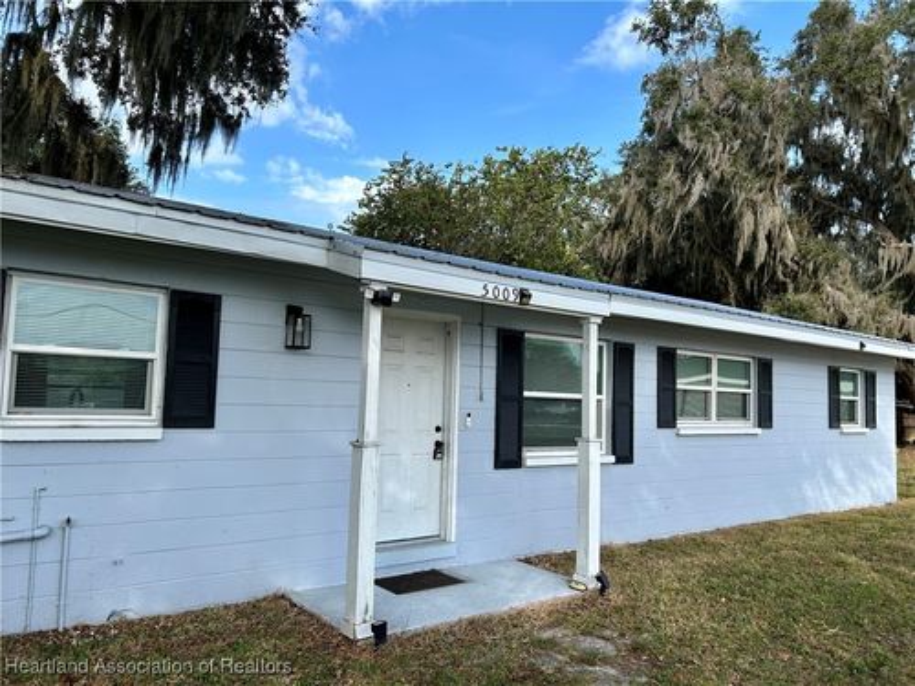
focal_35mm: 26
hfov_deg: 67.3
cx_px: 458
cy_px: 343
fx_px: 687
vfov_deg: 53.1
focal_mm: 5.7
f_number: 1.5
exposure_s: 1/2008
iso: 50
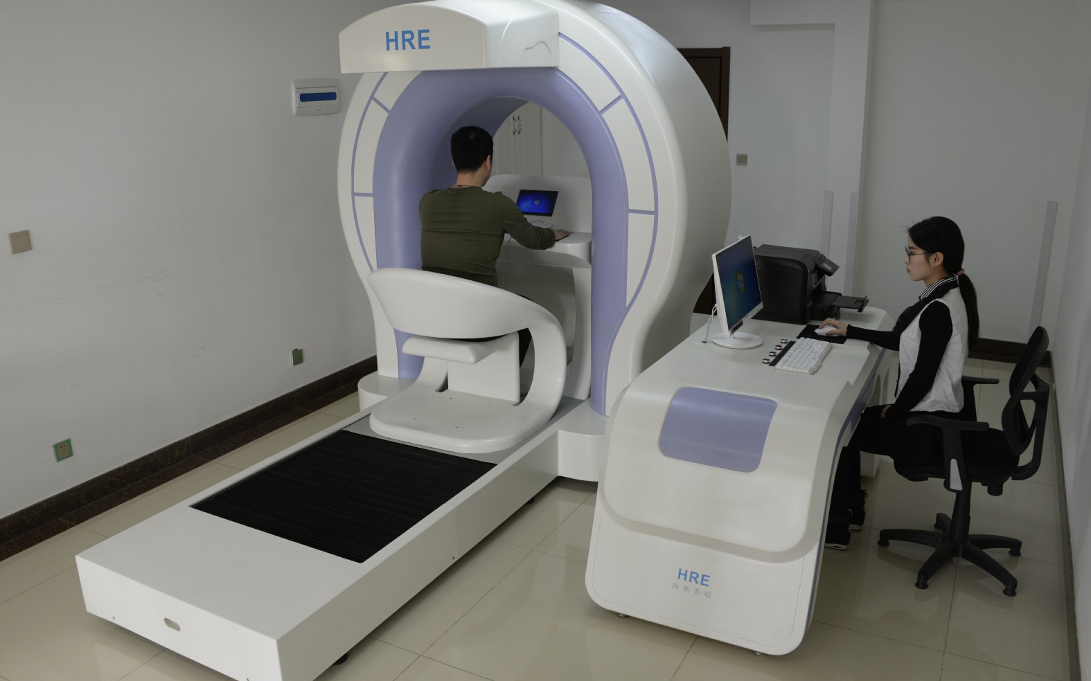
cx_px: 538
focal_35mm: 29
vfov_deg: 43.1
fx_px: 862
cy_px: 336
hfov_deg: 64.6
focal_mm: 28
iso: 500
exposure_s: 1/50
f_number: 8
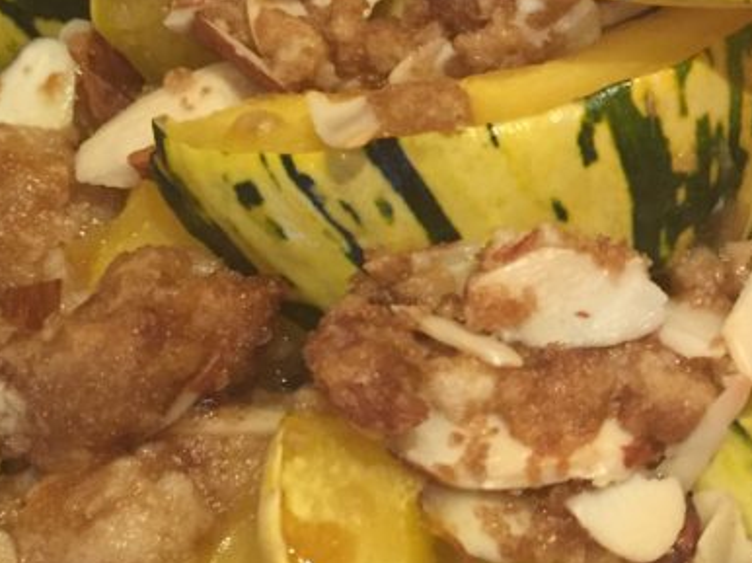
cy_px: 232
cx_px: 859
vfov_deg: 19.1
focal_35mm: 77
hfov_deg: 23.5
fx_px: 1672
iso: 160
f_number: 2.2
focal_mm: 4.15
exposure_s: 1/30
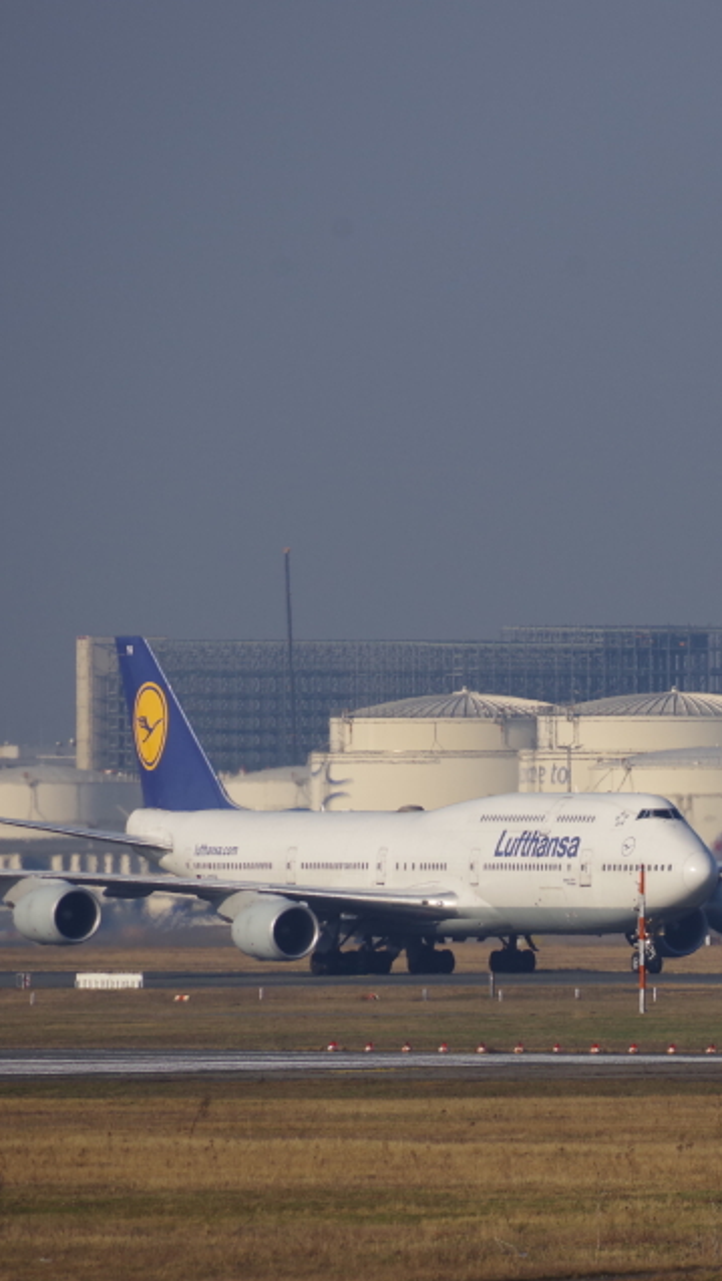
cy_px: 642
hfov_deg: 1.7
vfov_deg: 3.0
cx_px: 736
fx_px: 24130
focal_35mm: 710
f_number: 9
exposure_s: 1/1000
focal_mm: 300
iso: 320
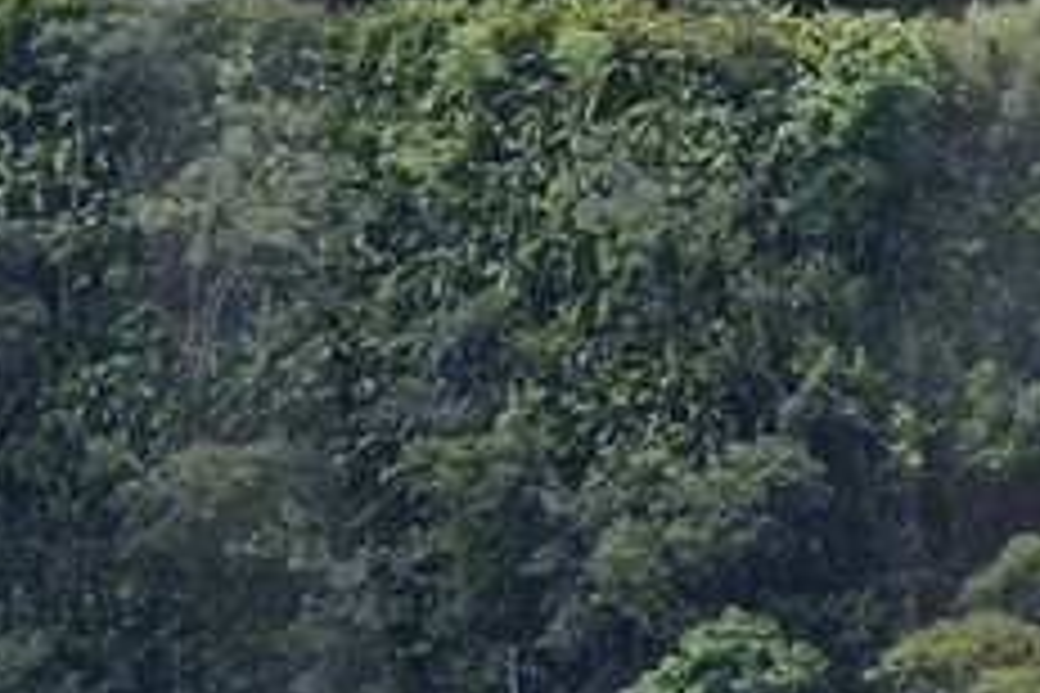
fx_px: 33075
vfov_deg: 1.2
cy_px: 184
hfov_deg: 1.8
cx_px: 1981
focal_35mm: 1145
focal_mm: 165
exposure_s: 1/1250
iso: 200
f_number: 2.8
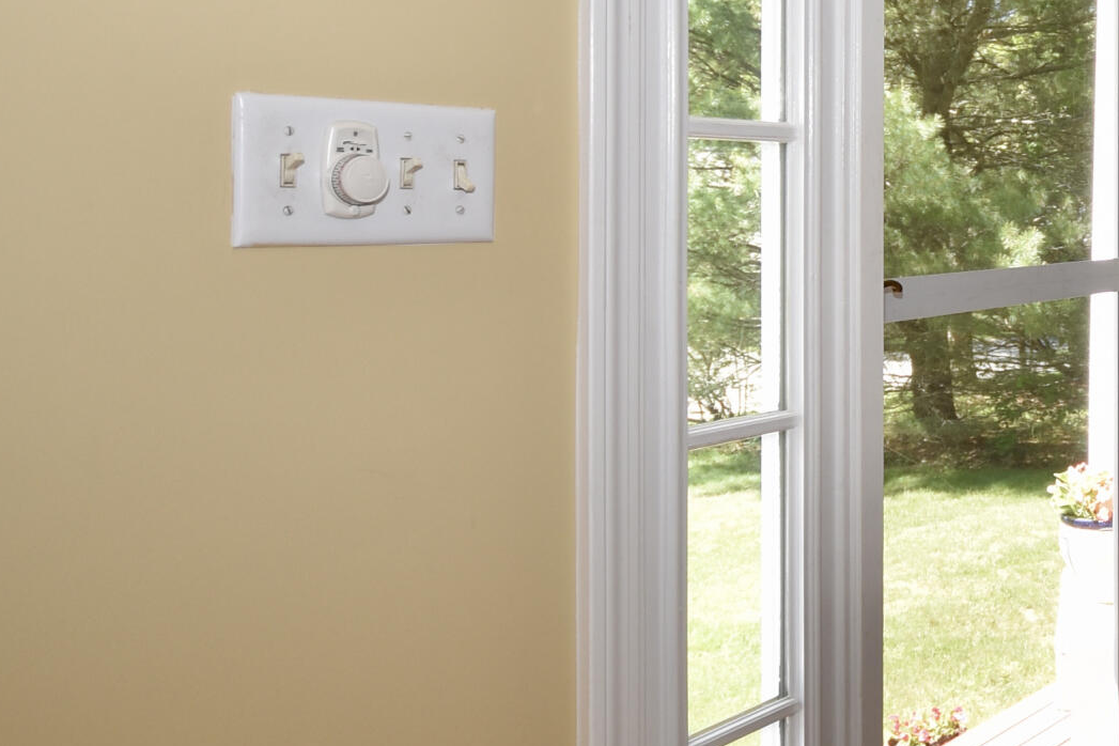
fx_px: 1336
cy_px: 196
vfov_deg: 30.7
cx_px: 1315
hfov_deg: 36.2
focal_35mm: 43
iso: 200
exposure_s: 1/100
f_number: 5
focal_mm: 10
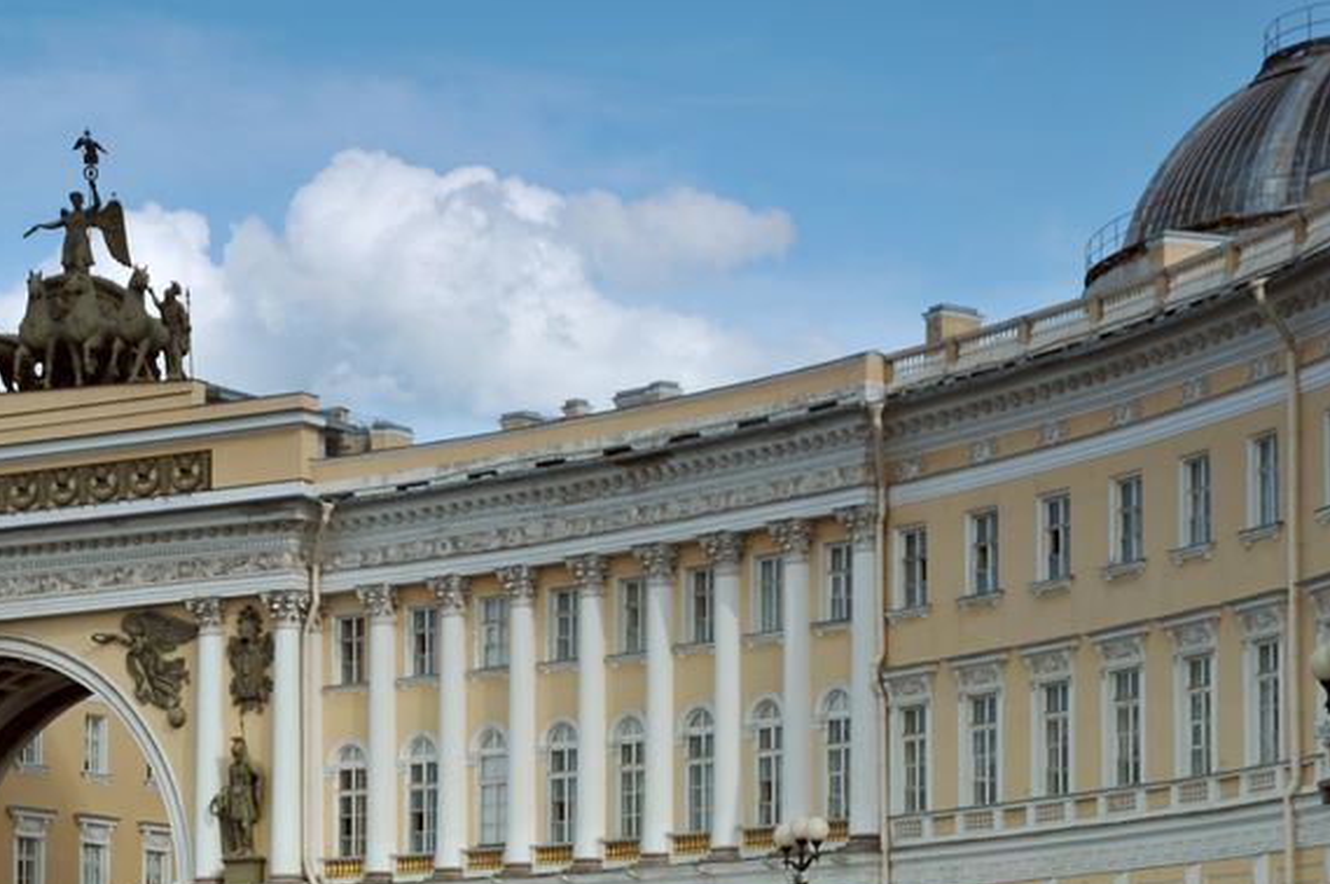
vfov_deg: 12.6
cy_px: 776
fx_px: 3985
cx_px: 360
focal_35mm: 108
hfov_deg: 18.8
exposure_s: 1/125
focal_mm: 40
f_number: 8
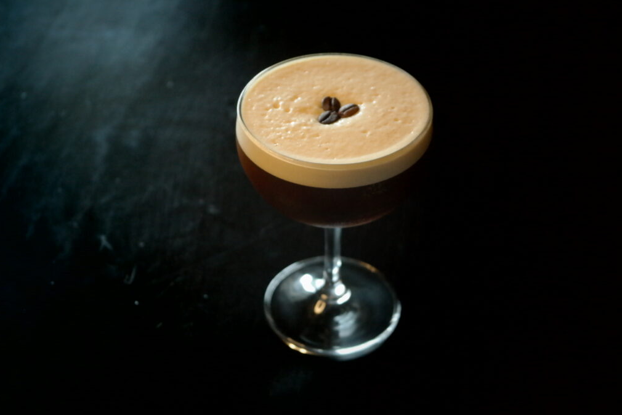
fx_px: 1209
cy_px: 205
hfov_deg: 28.8
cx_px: 312
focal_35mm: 70
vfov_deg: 19.5
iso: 3200
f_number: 5
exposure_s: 1/80
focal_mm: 45
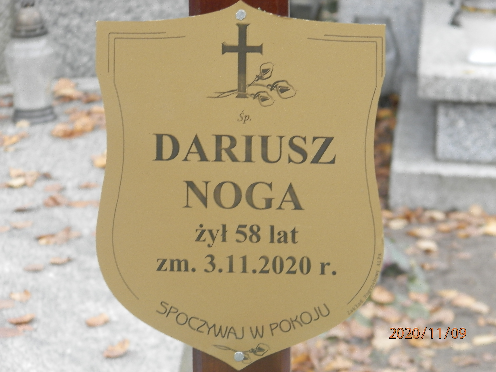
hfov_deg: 8.8
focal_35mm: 225
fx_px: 3224
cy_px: 186
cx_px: 247
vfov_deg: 6.6
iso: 200
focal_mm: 40
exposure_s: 1/30
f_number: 5.4
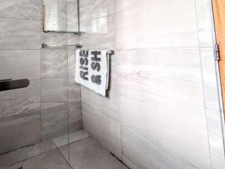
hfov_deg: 76.7
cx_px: 50
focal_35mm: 19
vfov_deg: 63.8
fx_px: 124
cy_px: 38
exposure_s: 1/44.5
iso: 55
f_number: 1.7
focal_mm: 2.02
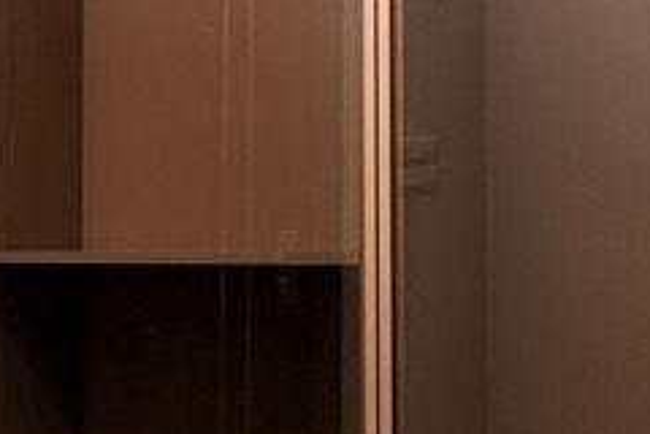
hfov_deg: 22.5
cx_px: -458
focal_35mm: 62
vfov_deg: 21.9
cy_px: 252
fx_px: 1119
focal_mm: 2.22
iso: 160
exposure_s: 1/100
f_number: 2.2
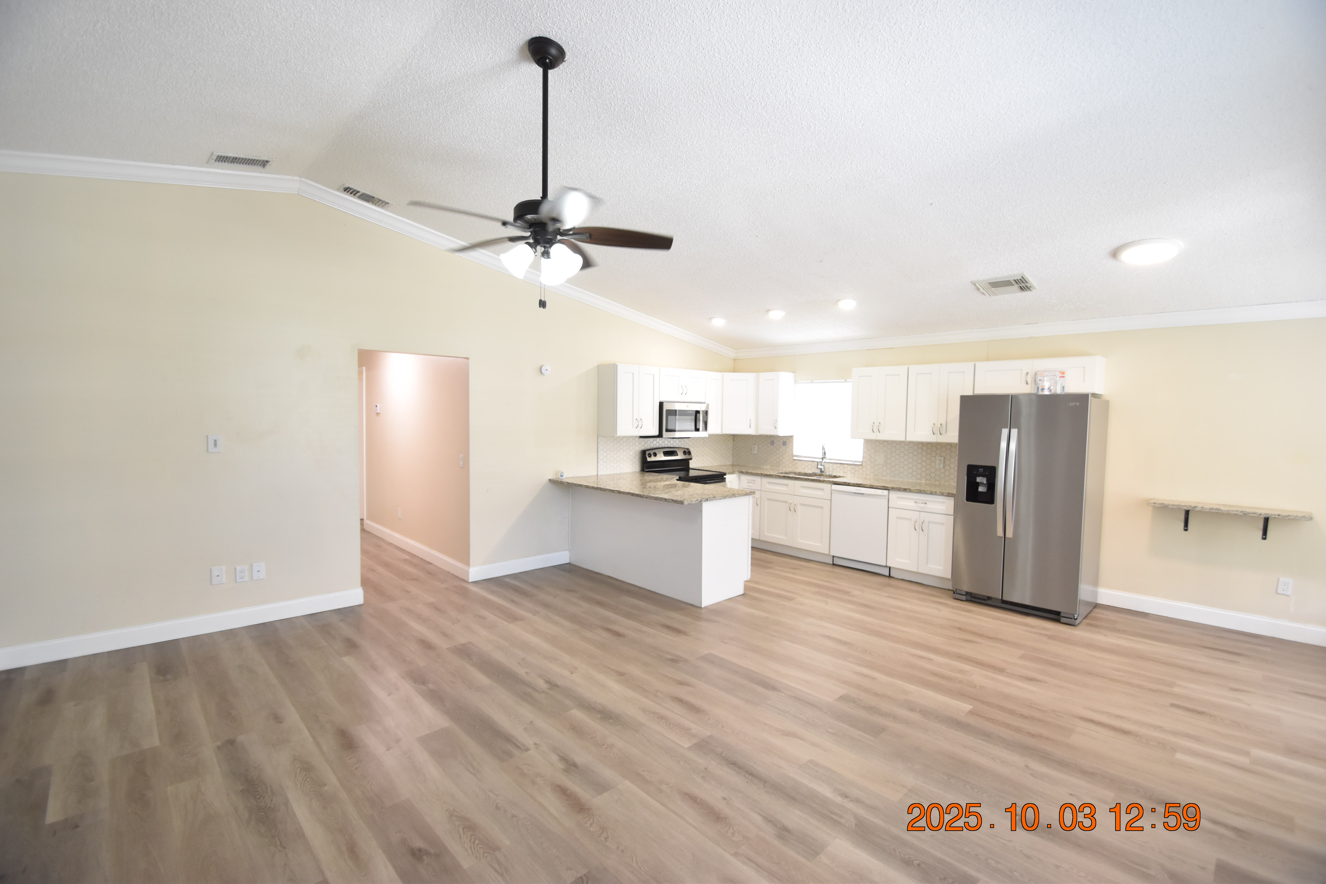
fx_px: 552
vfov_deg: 77.3
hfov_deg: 100.4
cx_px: 663
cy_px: 442
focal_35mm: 15
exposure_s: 1/45
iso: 800
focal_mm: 10
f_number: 3.5
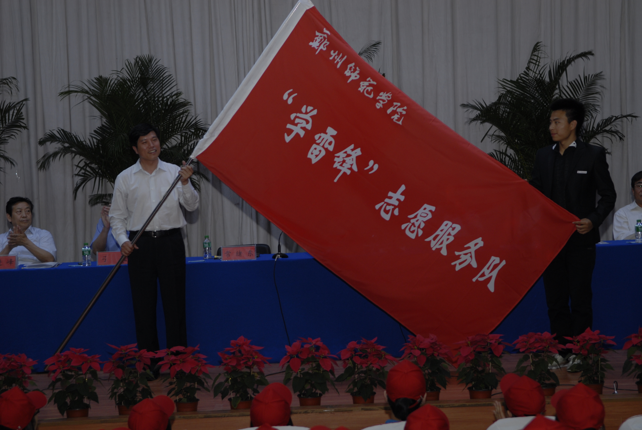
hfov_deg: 24.6
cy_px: 215
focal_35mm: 82
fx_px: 1473
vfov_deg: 16.6
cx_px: 321
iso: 200
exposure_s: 1/60
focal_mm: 55
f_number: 2.8
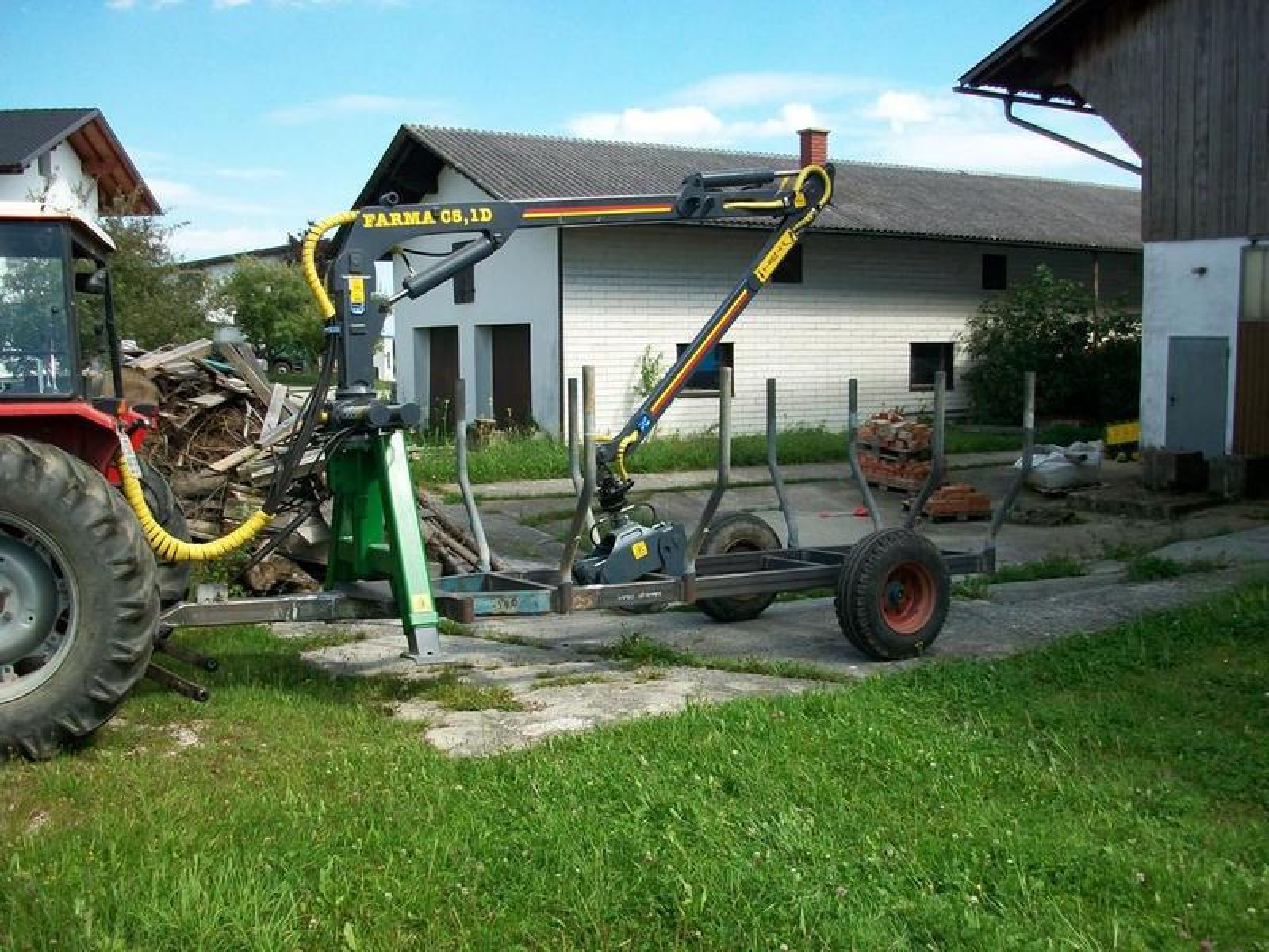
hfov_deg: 54.0
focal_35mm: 34
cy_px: 476
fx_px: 1246
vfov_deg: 41.8
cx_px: 634
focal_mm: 5.7
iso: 80
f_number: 2.8
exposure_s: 1/640
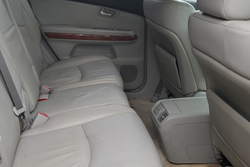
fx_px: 285
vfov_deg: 32.5
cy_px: 64
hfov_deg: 47.3
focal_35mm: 41
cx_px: 110
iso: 89
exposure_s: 1/120
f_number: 1.5
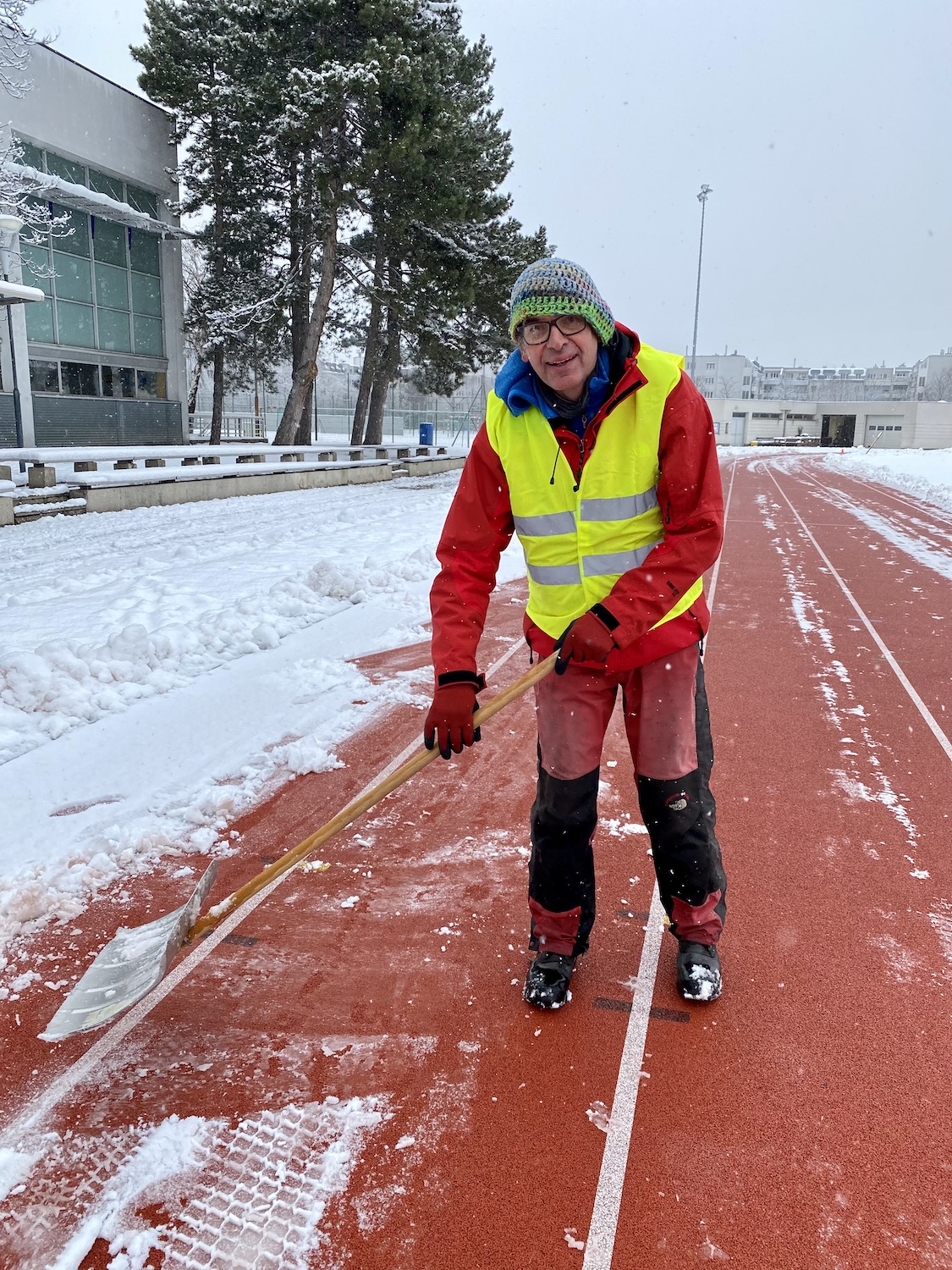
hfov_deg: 53.1
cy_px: 635
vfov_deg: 67.3
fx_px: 953
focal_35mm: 26
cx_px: 476
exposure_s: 1/927
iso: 32
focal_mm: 4.25
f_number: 1.8
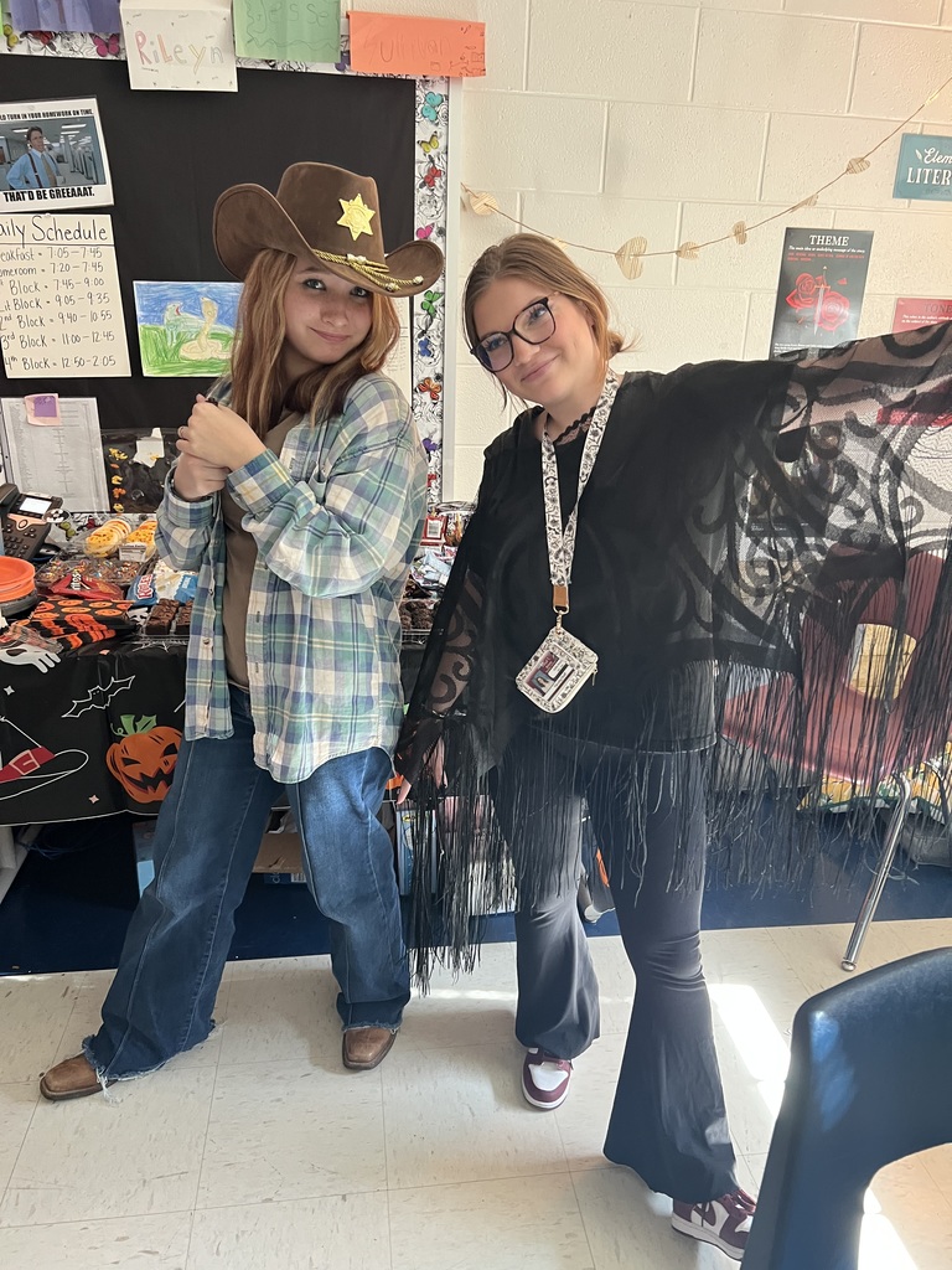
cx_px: 476
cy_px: 635
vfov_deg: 67.3
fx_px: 953
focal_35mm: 26
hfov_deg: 53.1
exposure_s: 1/60
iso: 200
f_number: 1.5
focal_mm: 5.7
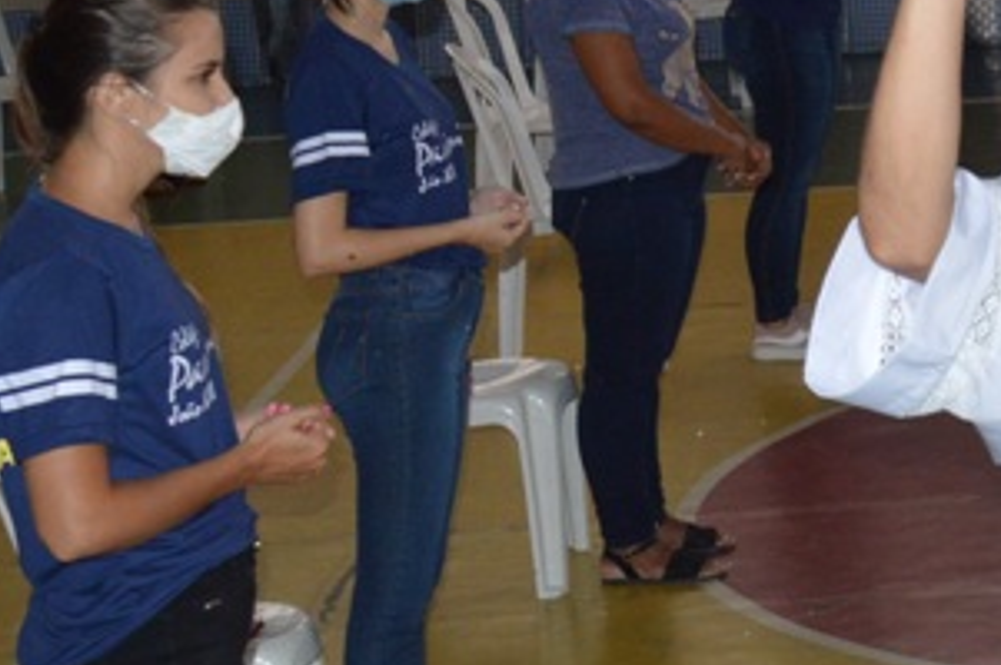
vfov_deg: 10.7
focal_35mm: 128
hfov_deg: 14.6
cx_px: 1646
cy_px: 228
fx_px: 3547
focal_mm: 25
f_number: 8
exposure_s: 1/60
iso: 800
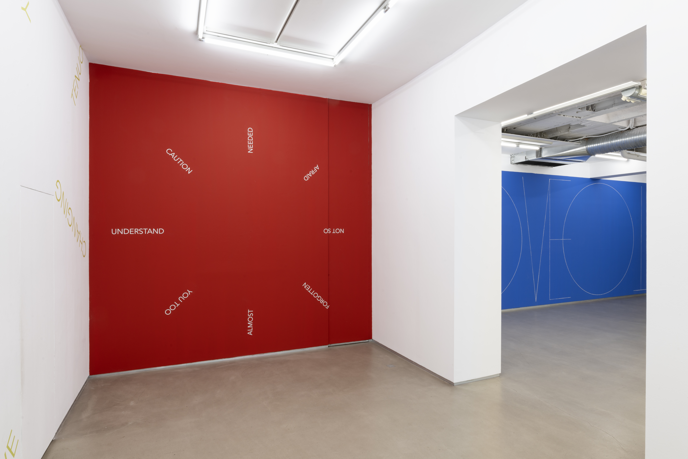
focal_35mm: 19
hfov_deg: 86.9
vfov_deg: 64.6
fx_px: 363
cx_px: 344
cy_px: 230
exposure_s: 1.6
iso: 64
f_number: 16
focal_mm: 19
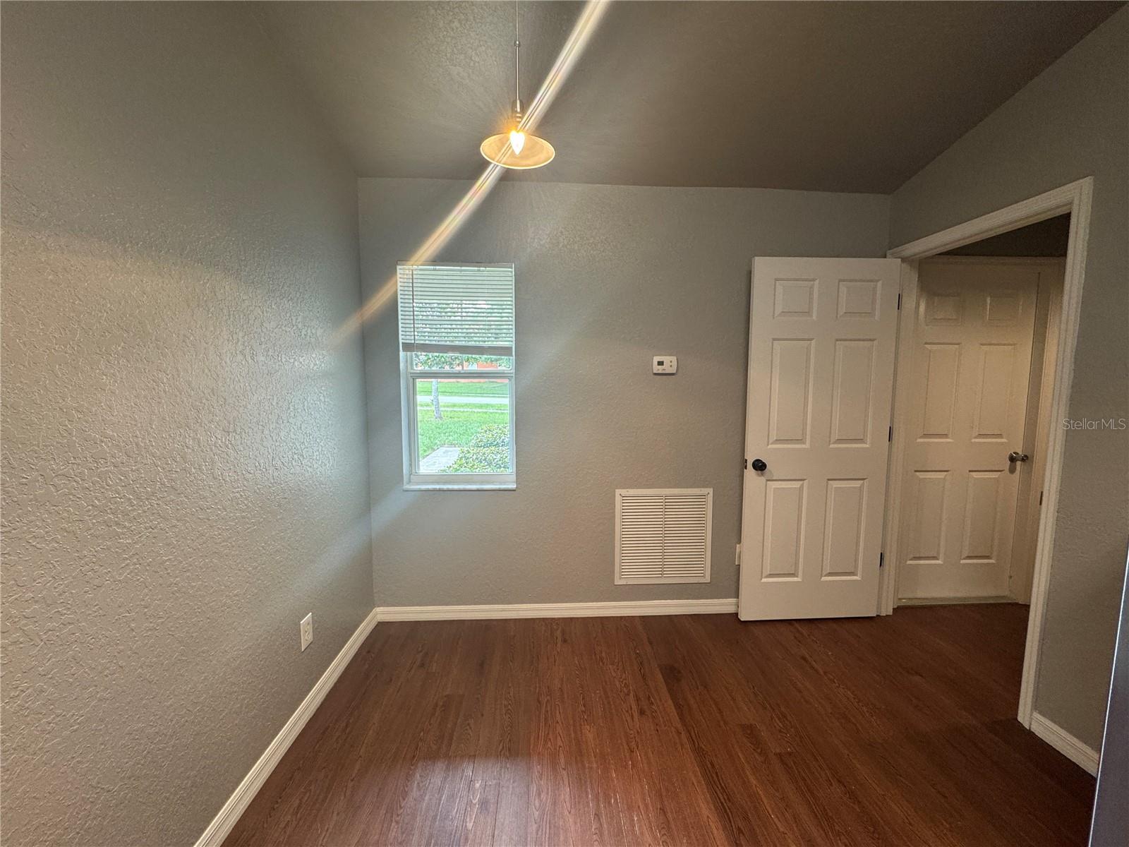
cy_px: 424
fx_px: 457
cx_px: 564
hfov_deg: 102.1
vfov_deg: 85.7
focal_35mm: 14
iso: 200
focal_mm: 2.22
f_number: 2.2
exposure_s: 1/60
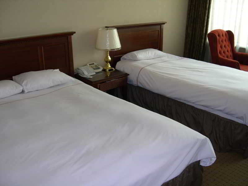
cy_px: 93
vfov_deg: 37.7
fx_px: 272
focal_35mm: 38
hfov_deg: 49.0
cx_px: 124
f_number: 2.8
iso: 100
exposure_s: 1/30
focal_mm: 8
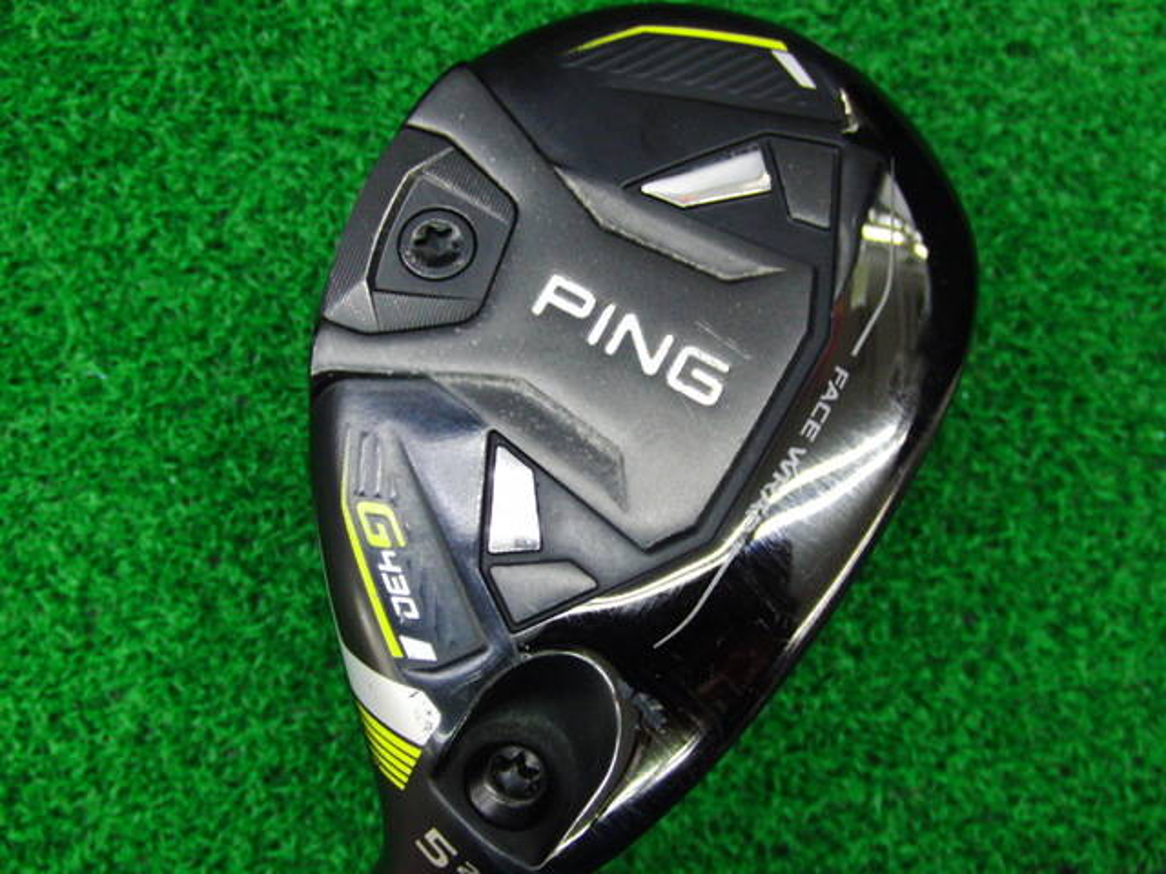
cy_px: 437
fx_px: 1246
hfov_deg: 50.1
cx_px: 583
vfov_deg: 38.7
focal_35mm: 37
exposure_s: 1/50
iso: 400
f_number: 3.6
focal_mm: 6.42
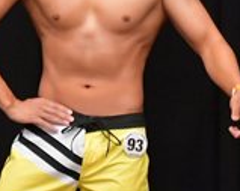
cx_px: 186
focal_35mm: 1096
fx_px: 7780
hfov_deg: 1.8
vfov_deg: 1.4
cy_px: 189
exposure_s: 1/400
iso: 6400
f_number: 5.6
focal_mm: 160
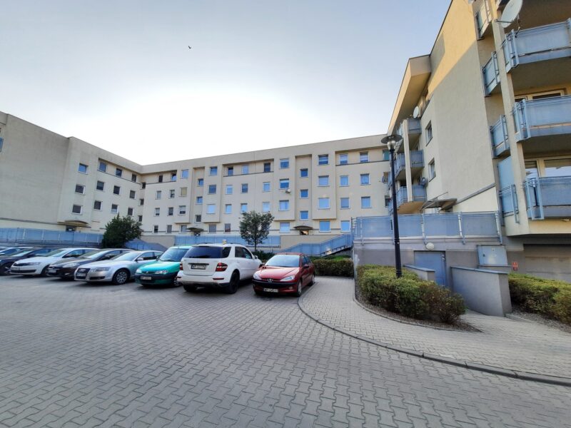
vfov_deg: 89.9
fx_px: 214
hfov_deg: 106.2
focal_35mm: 13
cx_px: 286
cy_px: 214
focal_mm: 1.74
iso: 40
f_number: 2.2
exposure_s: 1/190
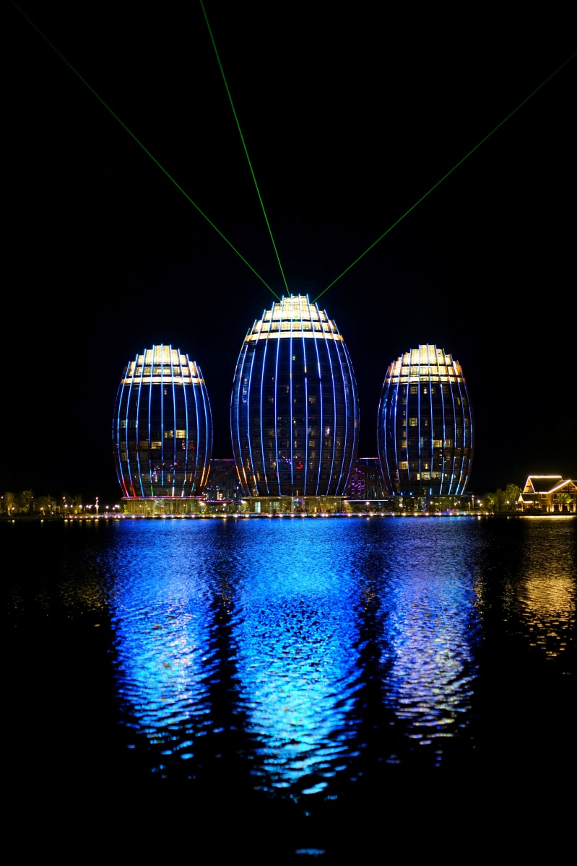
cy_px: 433
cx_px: 288
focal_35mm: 55
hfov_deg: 24.6
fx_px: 1323
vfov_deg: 36.3
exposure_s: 1/50
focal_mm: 55
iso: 1600
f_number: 2
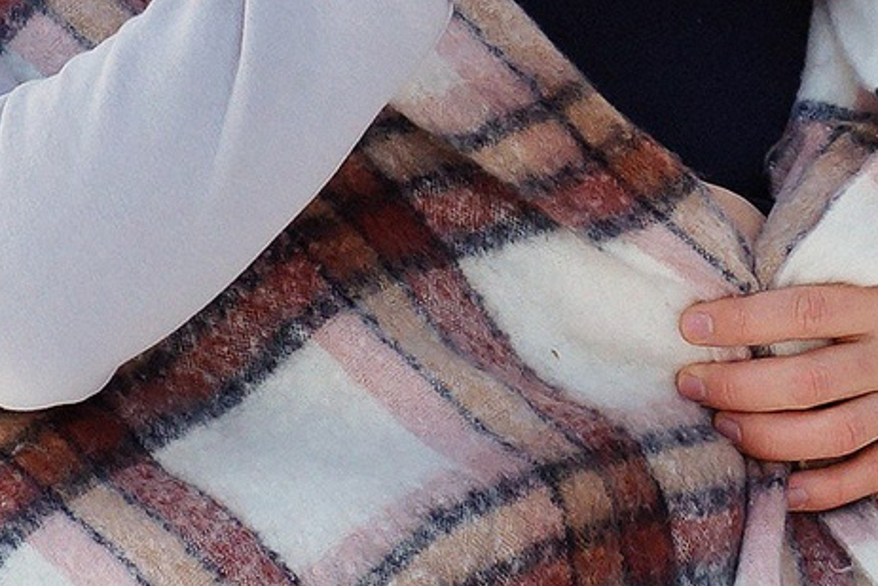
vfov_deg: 1.8
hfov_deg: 2.8
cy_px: -232
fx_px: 18199
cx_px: 533
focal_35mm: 746
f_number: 3.5
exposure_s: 1/1250
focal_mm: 135
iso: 400
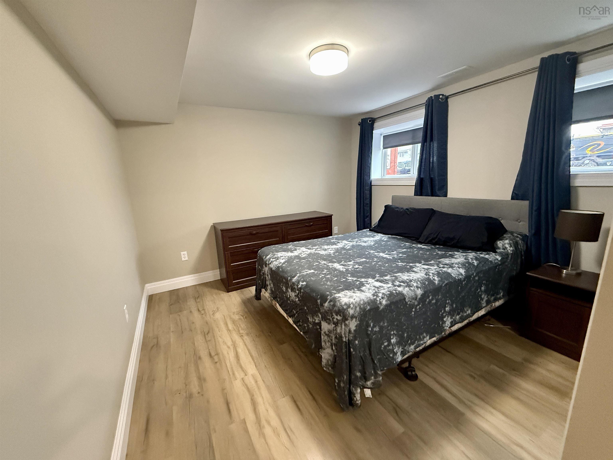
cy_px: 230
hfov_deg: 102.1
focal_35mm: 14
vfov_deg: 85.7
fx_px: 248
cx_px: 306
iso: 800
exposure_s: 1/60
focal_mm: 2.22
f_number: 2.2
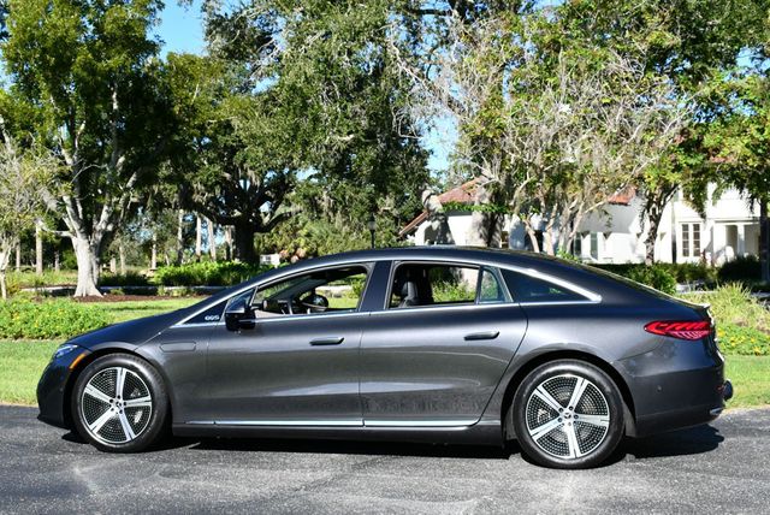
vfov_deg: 28.1
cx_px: 385
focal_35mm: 48
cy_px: 258
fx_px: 1028
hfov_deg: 41.1
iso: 125
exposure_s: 1/250
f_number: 8
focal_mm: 24
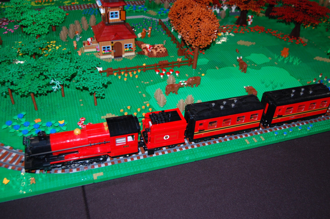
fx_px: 330
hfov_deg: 53.2
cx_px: 165
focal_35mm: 36
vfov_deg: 36.8
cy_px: 110
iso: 400
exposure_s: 1/60
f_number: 4
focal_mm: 24
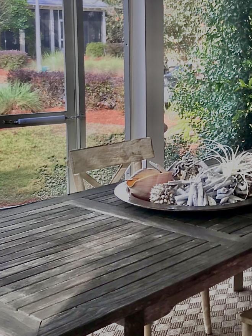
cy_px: 136
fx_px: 621
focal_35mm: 64
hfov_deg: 22.6
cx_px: 201
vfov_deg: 30.2
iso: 25
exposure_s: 1/120
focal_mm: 3.99
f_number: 1.8
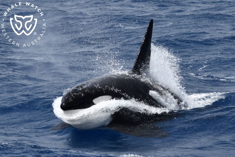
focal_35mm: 300
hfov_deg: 6.9
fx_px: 1958
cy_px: 78
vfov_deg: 4.6
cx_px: 118
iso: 800
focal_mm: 300
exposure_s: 1/8000
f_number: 5.6
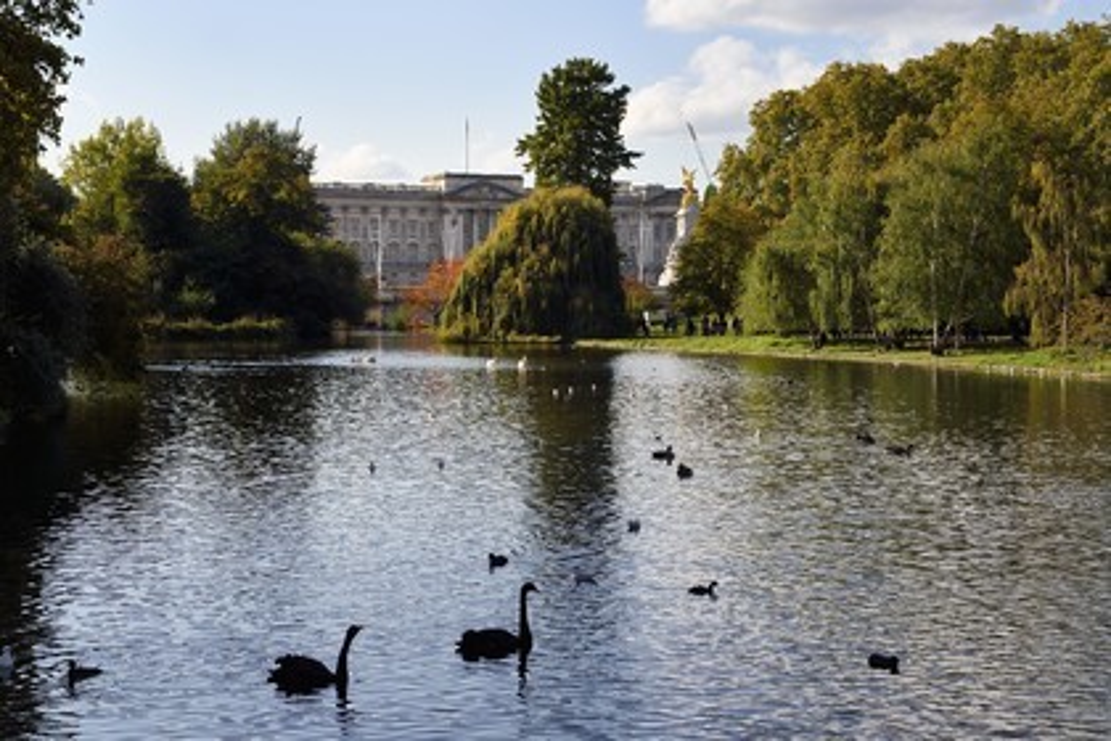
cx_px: 556
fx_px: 2160
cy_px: 370
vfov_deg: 19.5
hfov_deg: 28.8
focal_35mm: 70
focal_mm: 70
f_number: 13
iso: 400
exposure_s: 1/400
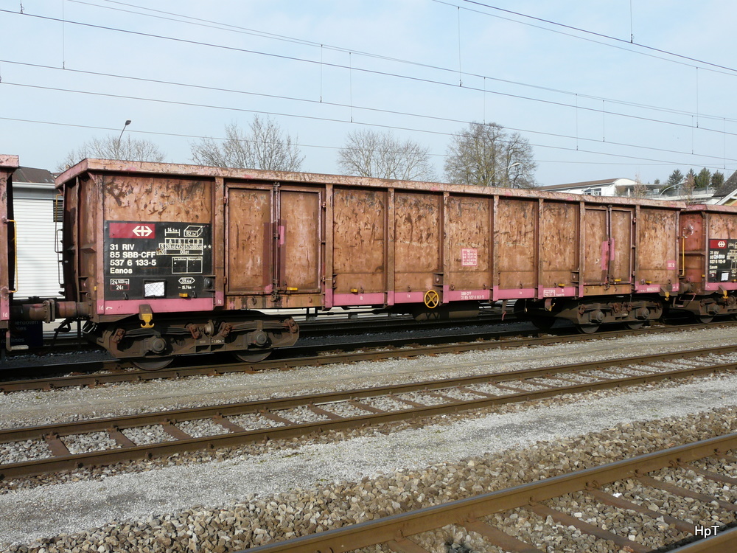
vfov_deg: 42.9
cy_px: 276
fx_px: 703
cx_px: 368
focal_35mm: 33
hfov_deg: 55.4
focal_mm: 5.4
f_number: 5.6
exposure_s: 1/320
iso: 100
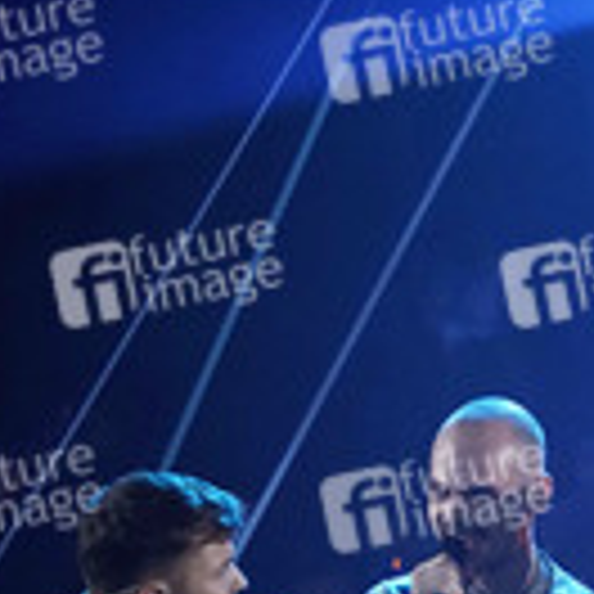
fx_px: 17803
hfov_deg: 1.9
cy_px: 612
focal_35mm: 917
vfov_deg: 1.9
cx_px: 947
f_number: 6.3
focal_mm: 315
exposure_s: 1/160
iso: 4000
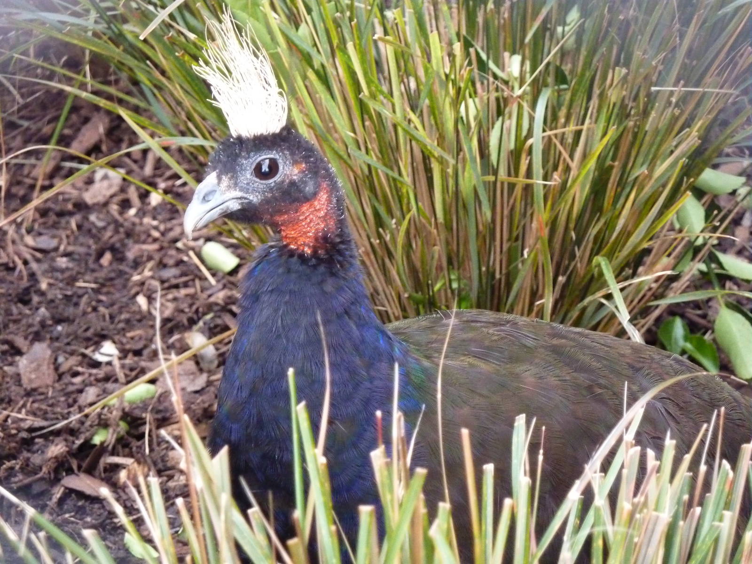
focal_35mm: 158
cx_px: 376
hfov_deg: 12.5
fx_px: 3432
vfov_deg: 9.4
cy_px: 282
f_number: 4.5
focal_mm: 25.9
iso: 800
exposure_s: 1/40
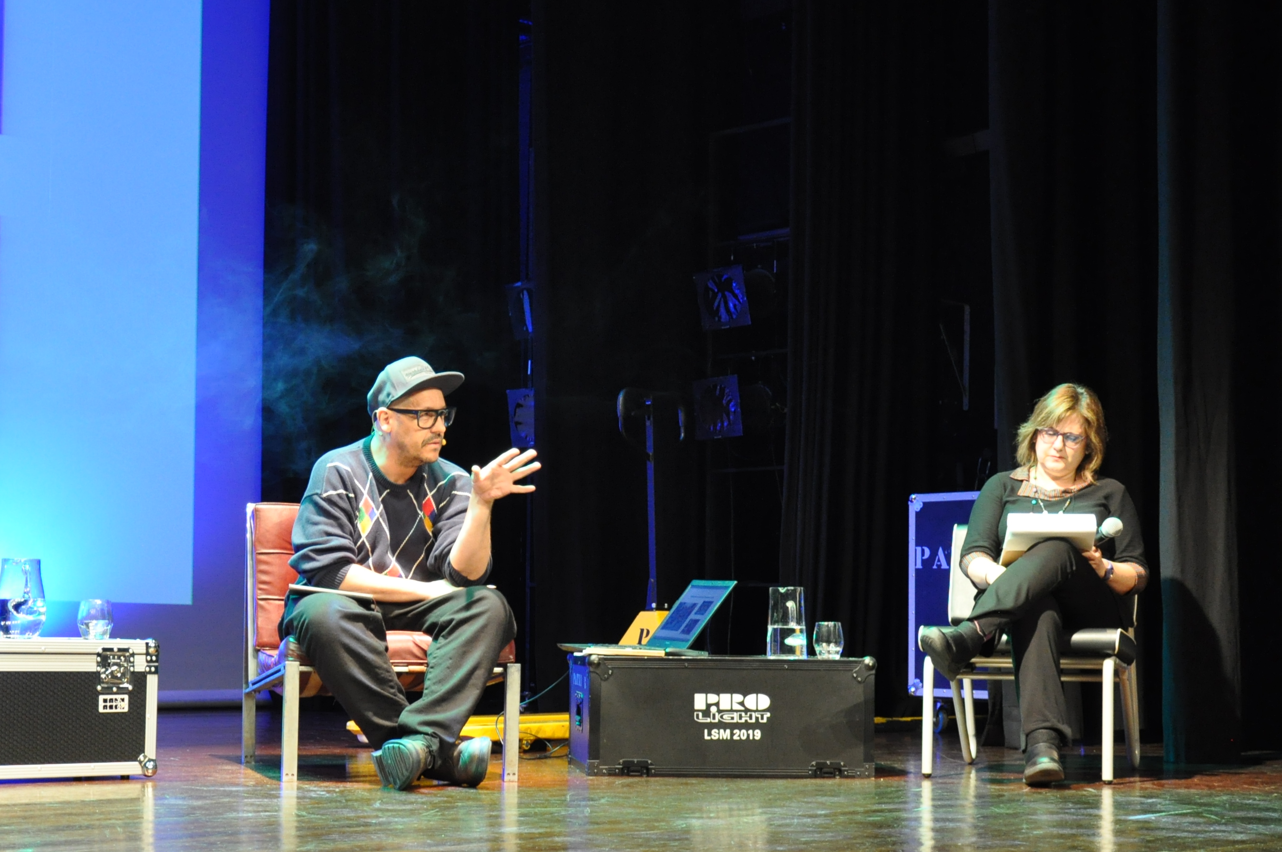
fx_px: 2127
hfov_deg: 33.3
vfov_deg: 22.6
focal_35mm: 60
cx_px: 463
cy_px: 514
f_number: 4
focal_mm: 25
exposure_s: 1/30
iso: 1250
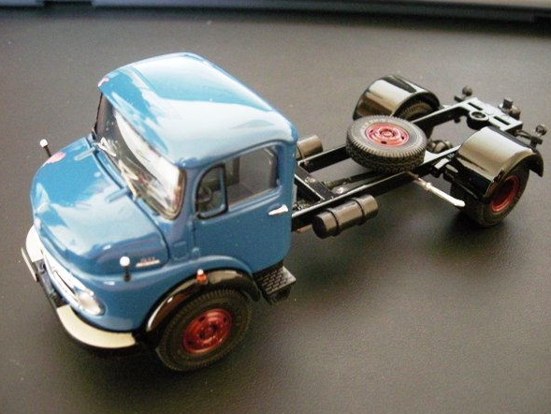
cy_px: 218
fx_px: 605
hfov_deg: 49.0
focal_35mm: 38
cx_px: 276
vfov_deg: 37.7
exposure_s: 1/8
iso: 514
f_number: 2.8
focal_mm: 5.7
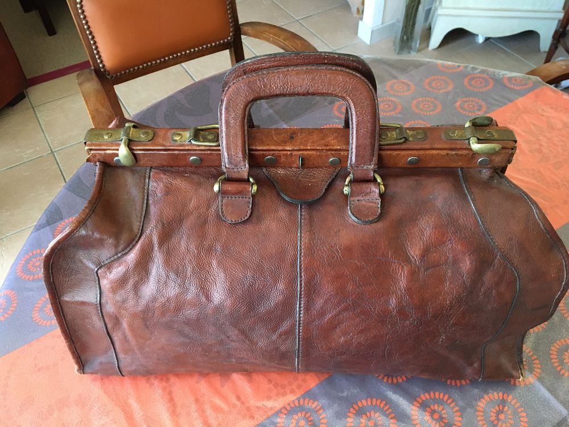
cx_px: 284
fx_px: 477
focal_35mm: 29
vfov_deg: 48.2
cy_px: 214
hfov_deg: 61.7
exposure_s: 1/25
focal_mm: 4.15
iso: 200
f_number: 2.2
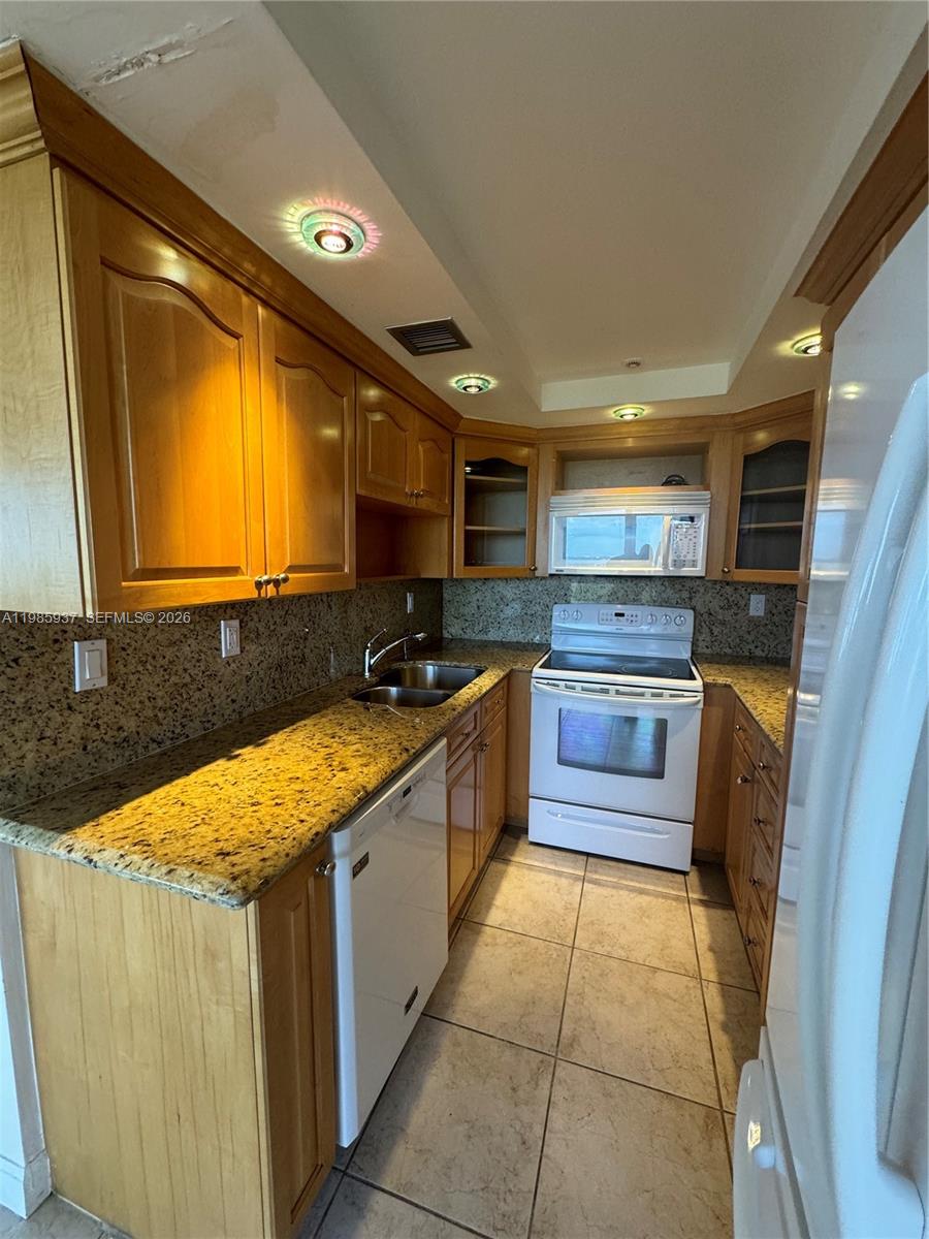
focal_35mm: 14
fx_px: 501
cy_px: 620
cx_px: 464
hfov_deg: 85.7
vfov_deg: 102.1
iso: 250
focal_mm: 2.22
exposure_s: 1/120
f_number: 2.2
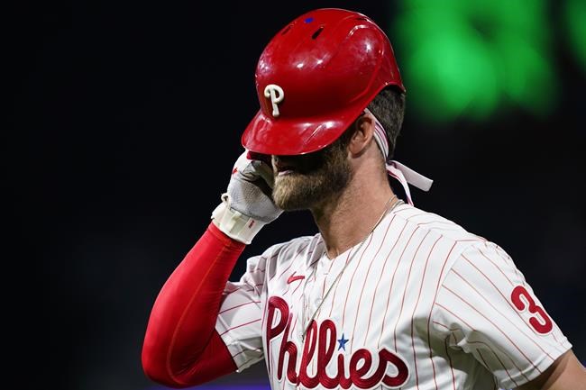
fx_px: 6509
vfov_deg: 3.4
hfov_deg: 5.2
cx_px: 293
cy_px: 195
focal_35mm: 400
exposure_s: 1/2000
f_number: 2.8
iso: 2500
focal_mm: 400
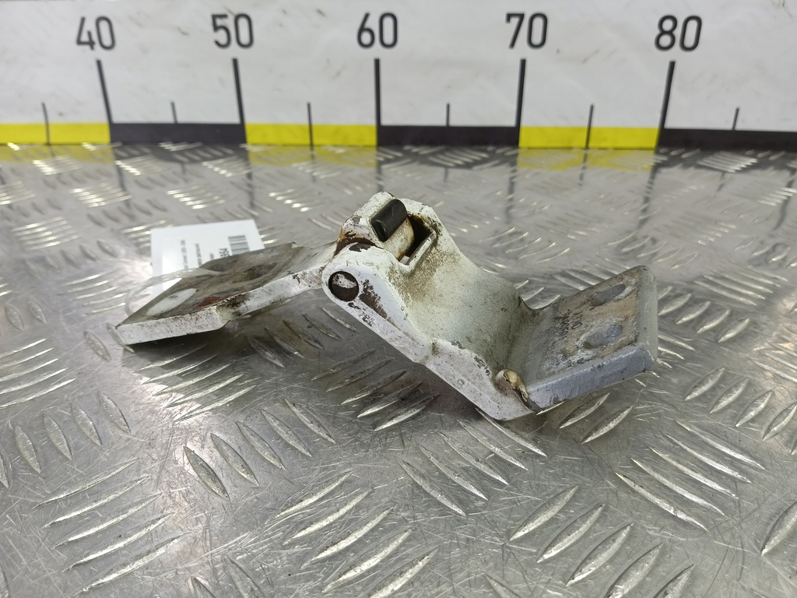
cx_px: 398
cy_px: 299
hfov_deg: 73.9
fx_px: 530
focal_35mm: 23
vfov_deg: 58.9
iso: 124
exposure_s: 1/50
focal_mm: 4.11
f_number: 1.6
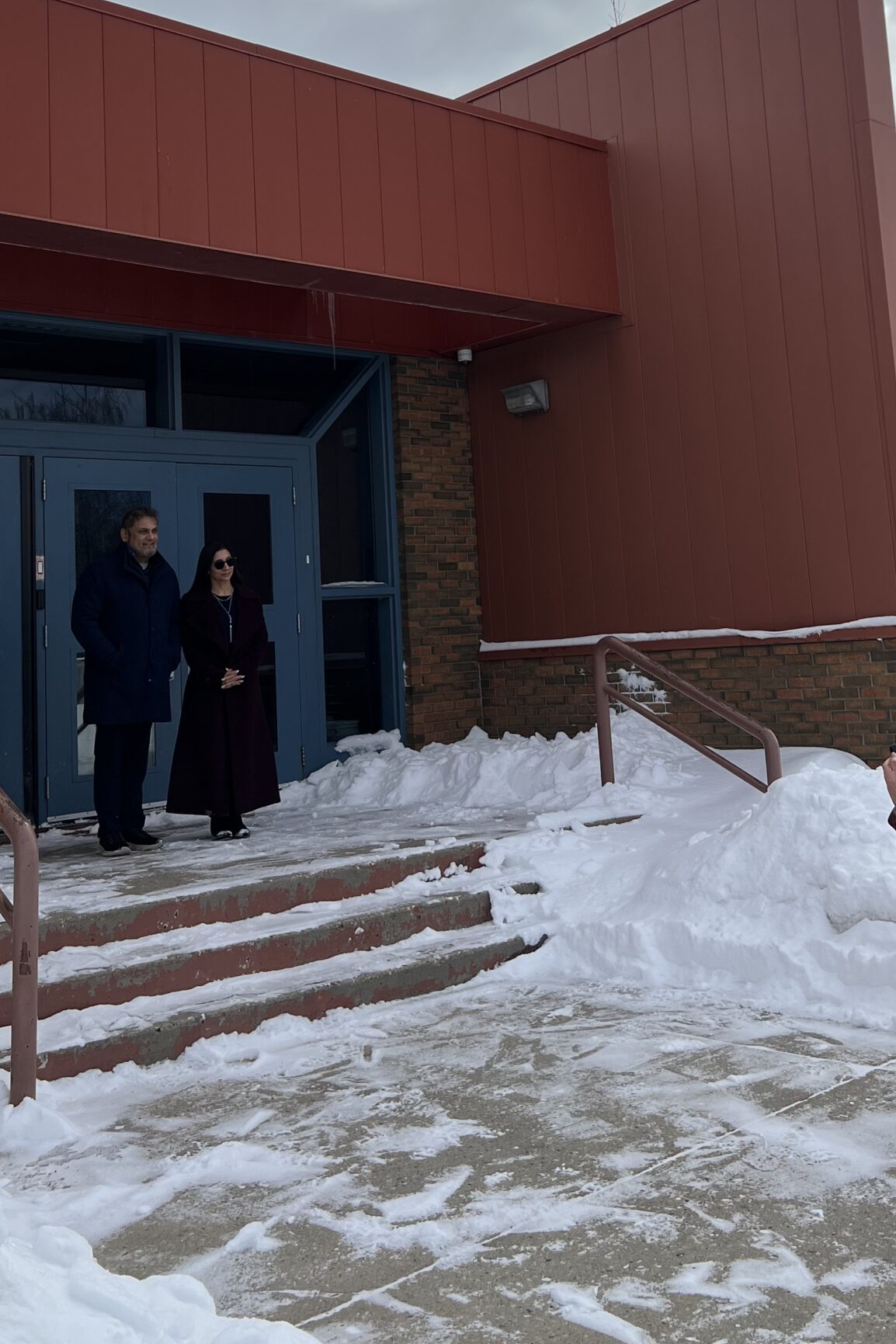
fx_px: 1493
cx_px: 534
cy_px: 408
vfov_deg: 47.4
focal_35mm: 40
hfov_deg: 33.3
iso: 50
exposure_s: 1/14286
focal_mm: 5.7
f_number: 1.5
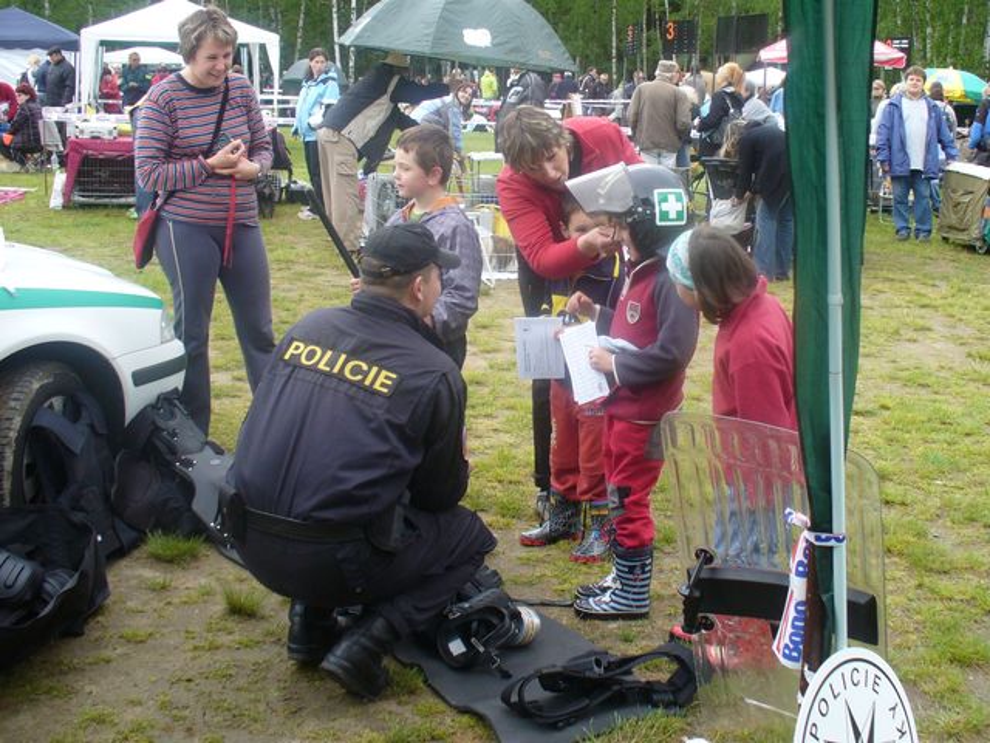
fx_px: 1058
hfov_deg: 50.1
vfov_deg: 38.7
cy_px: 372
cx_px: 495
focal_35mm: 37
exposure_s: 1/100
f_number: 2.8
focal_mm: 6.1
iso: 80
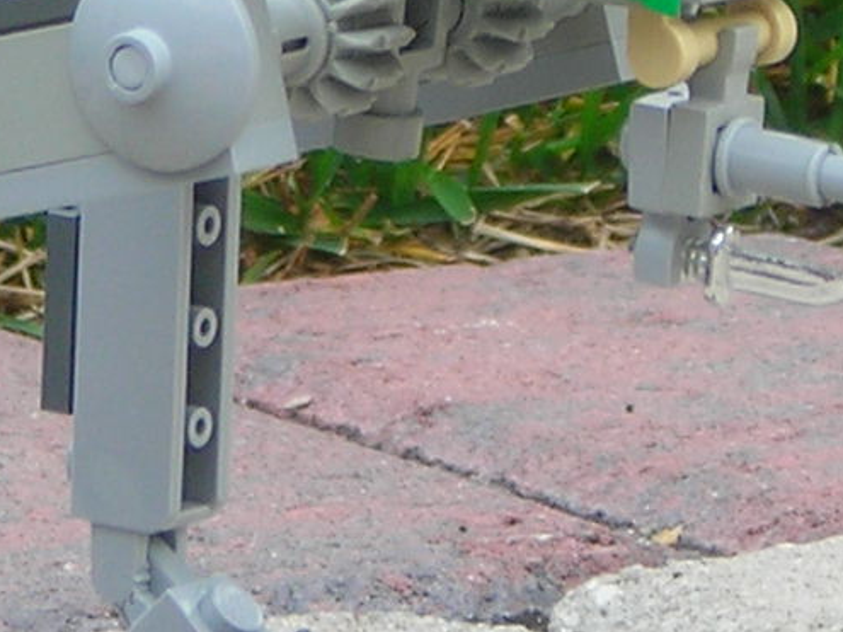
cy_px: -302
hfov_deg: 4.2
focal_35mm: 471
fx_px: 11467
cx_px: 390
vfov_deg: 3.1
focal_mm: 14.8
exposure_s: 1/51.1
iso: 50
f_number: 4.6
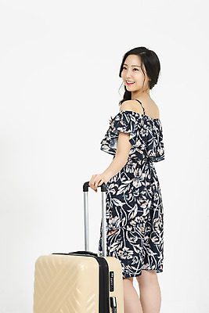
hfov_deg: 10.6
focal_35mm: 130
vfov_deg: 15.8
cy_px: 156
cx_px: 104
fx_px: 1131
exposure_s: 1/125
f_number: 14
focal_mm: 130
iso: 100
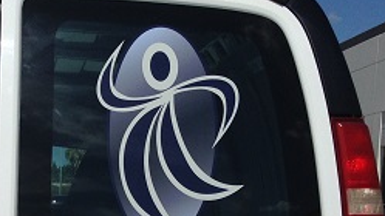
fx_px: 1031
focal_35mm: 101
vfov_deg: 11.4
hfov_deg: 20.5
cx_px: -3
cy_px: 334
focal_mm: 4.12
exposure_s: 1/6024
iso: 50
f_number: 2.4
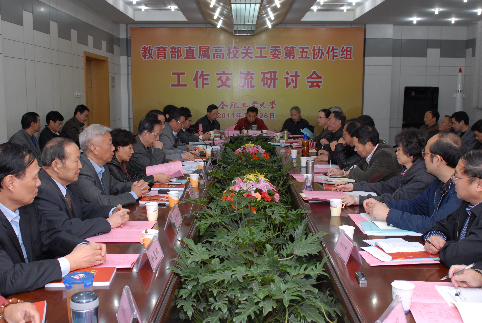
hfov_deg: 53.1
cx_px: 241
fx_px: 483
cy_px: 162
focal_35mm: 36
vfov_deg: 37.0
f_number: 5.6
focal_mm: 24
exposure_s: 1/50
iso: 400
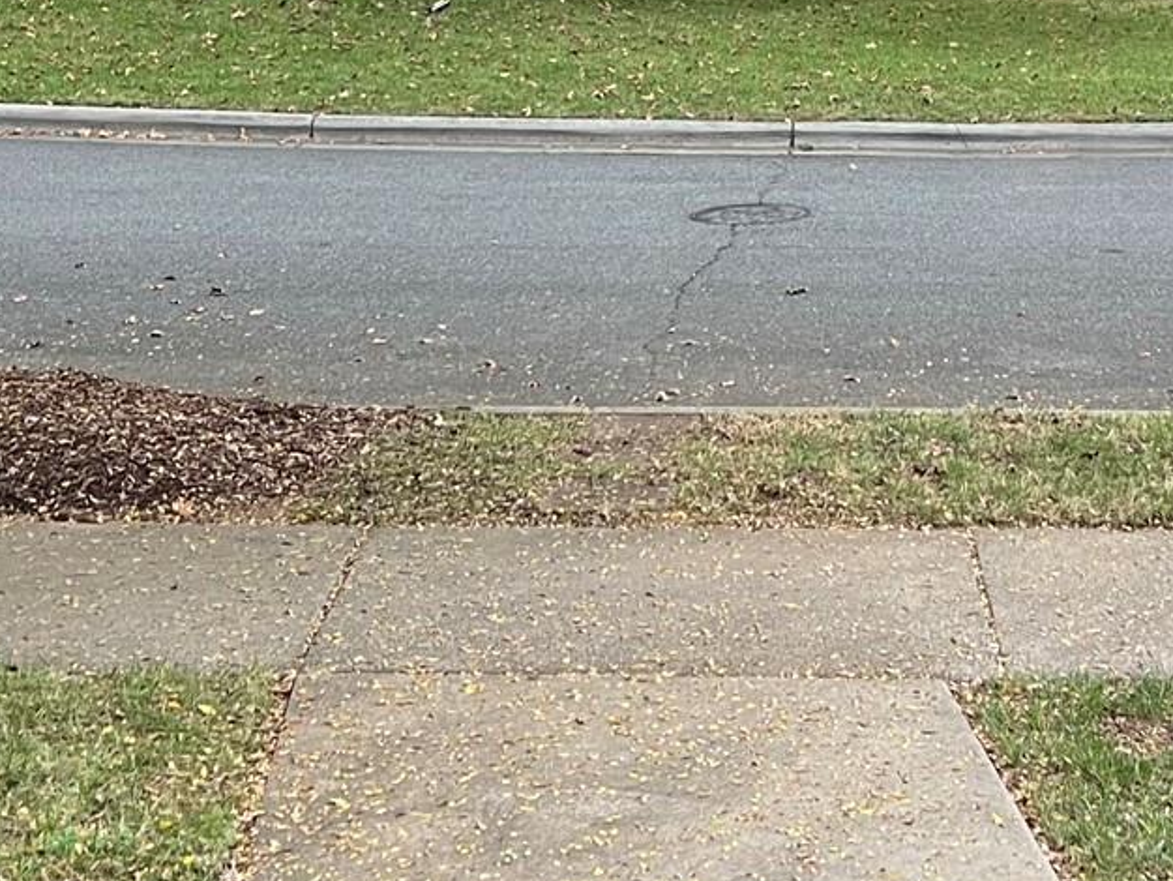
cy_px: -56
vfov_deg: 16.9
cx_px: 830
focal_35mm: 85
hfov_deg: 22.9
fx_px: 2881
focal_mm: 5.7
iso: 100
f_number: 1.5
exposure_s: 1/60
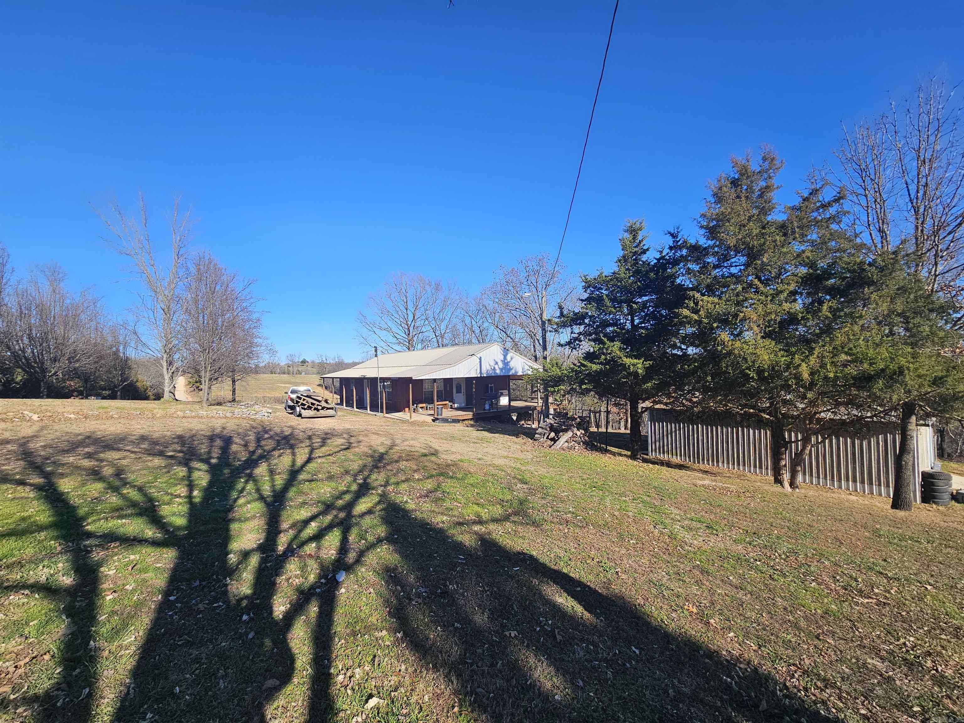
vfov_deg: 89.9
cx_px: 482
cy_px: 362
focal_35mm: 13
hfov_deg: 106.2
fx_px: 362
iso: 50
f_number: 2.2
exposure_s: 1/1780
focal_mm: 2.2
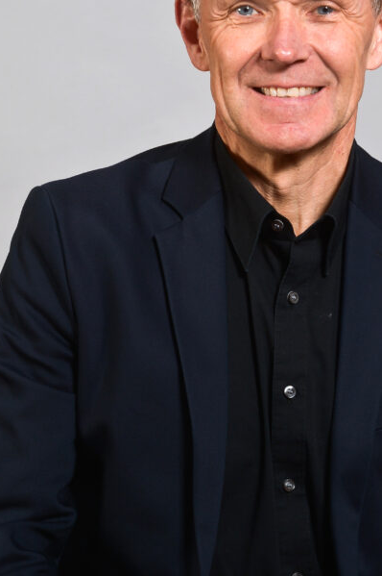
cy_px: 370
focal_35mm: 212
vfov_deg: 9.7
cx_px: 287
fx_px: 3382
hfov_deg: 6.5
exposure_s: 1/60
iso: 100
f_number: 13
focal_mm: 110
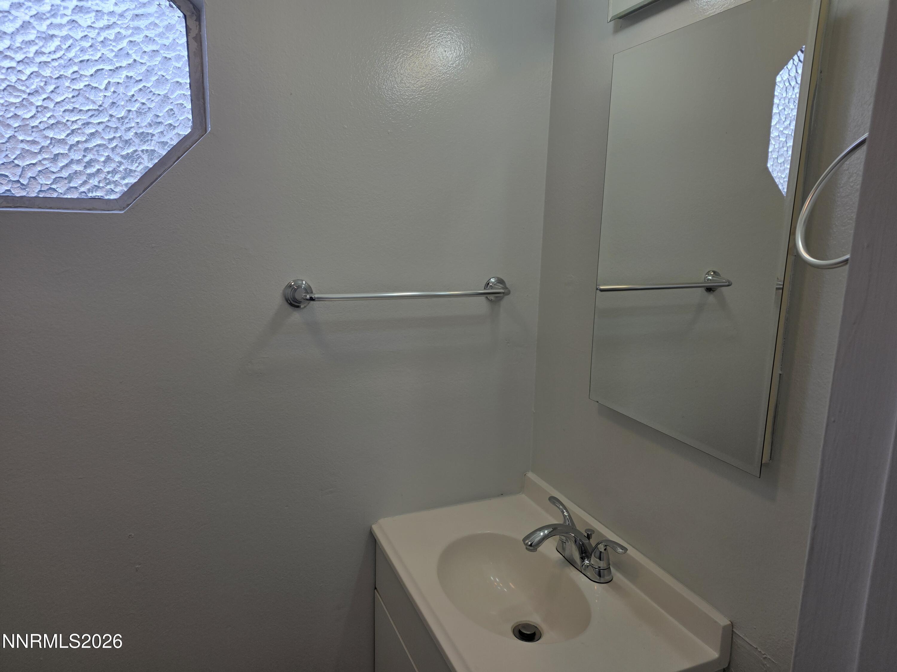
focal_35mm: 23
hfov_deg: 73.9
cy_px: 336
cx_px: 448
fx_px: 596
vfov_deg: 58.9
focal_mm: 6.25
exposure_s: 1/1606
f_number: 1.7
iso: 80
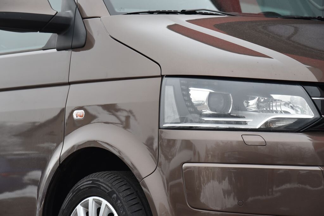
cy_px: 108
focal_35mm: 120
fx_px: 1081
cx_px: 162
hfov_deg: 17.1
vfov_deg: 11.4
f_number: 7.1
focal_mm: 120
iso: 500
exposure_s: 1/200
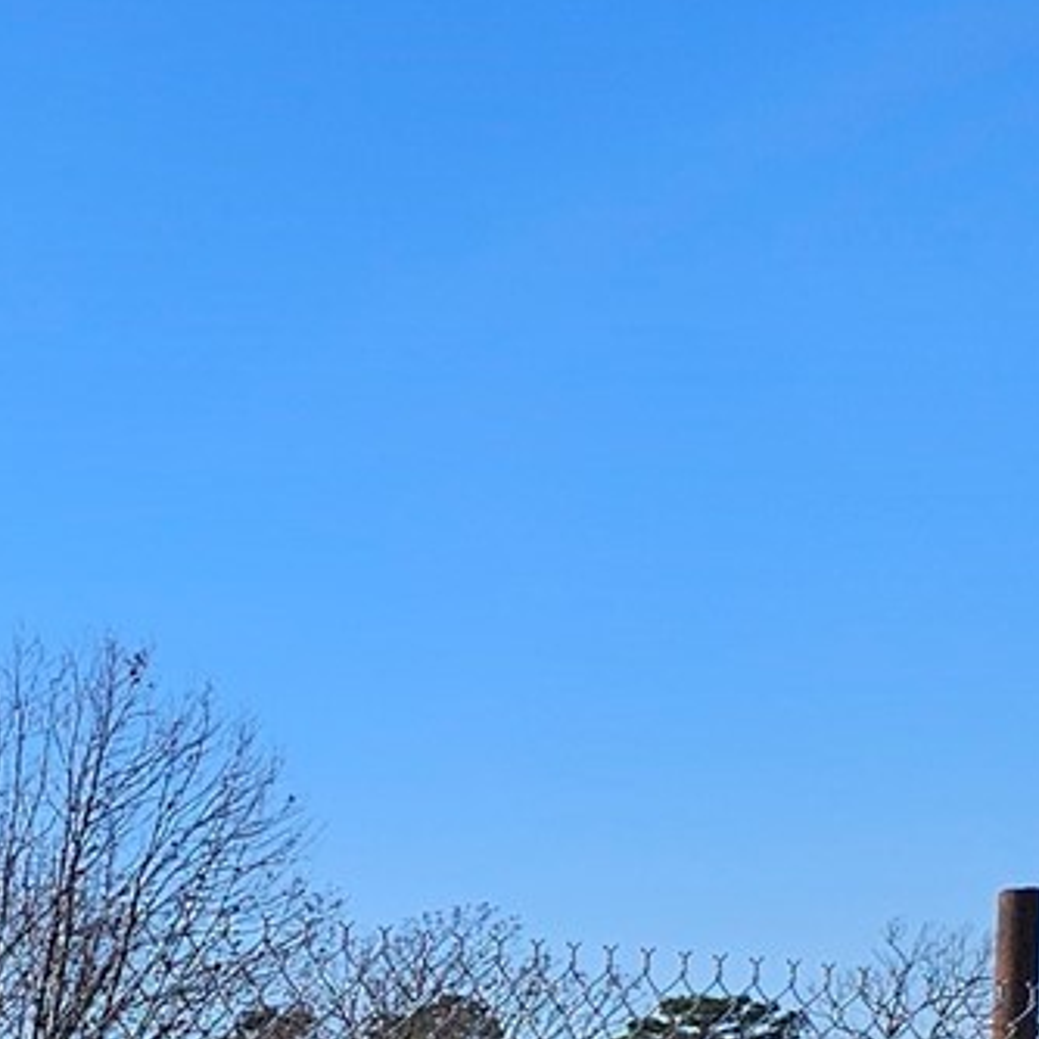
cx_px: -1730
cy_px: 1614
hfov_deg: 11.3
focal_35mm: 117
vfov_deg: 13.9
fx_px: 3973
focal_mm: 5.4
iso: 25
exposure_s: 1/2116
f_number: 1.8
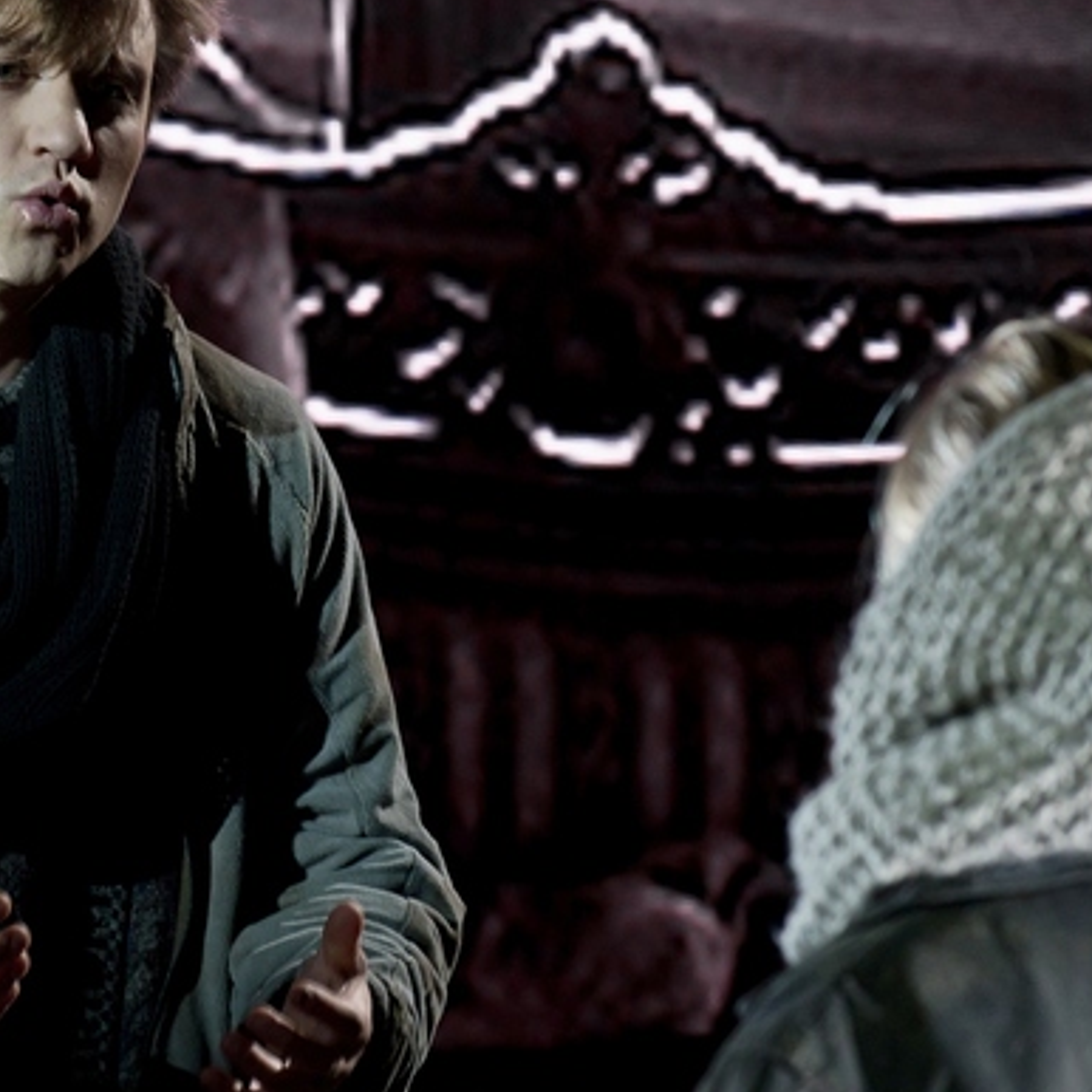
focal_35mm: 308
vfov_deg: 5.7
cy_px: 443
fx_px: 10993
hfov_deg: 5.7
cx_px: 235
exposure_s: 1/60
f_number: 4.5
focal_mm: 140
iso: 2000
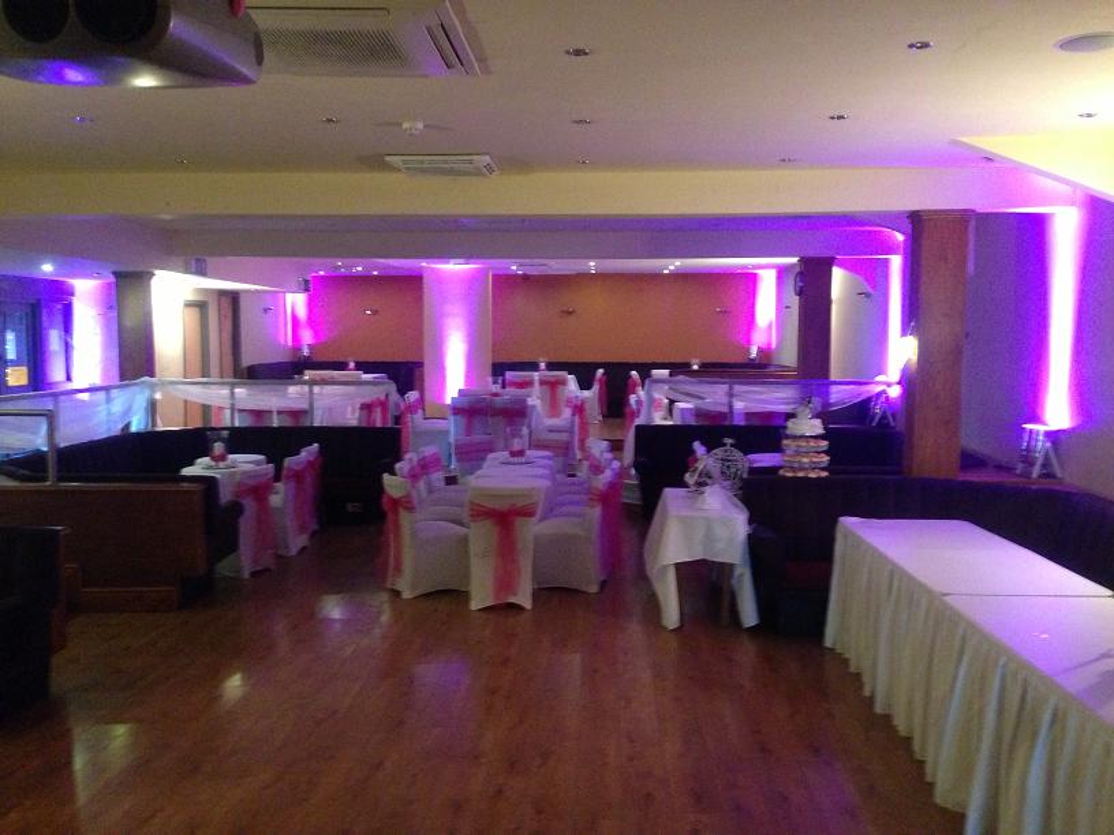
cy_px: 418
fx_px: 1062
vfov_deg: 42.9
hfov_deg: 55.4
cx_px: 557
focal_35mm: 33
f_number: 2.4
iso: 640
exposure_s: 1/15
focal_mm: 4.13
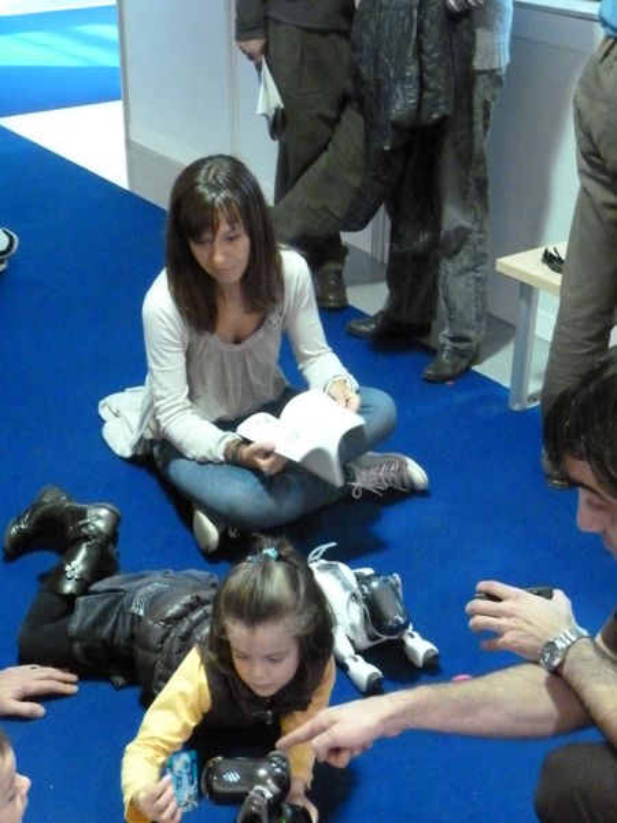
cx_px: 308
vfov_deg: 39.7
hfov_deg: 30.3
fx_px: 1141
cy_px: 412
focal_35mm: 48
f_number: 4.5
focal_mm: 7.9
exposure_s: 1/15
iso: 1600
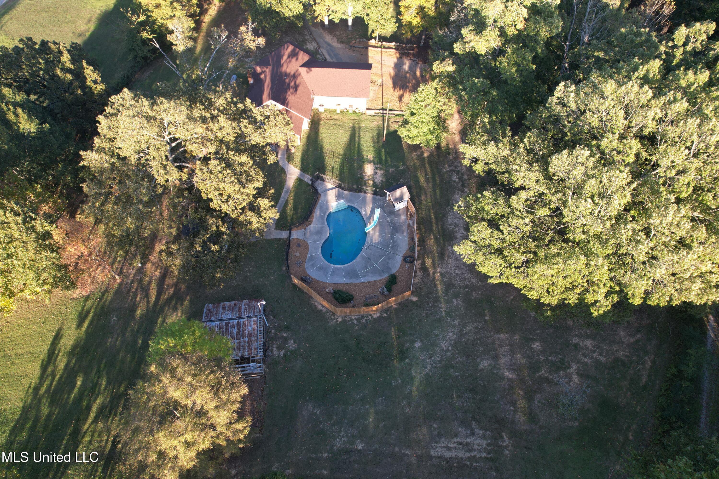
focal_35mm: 22
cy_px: 240
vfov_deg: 57.2
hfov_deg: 78.6
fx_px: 439
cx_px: 360
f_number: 2.8
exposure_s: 1/200
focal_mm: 8.38
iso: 110
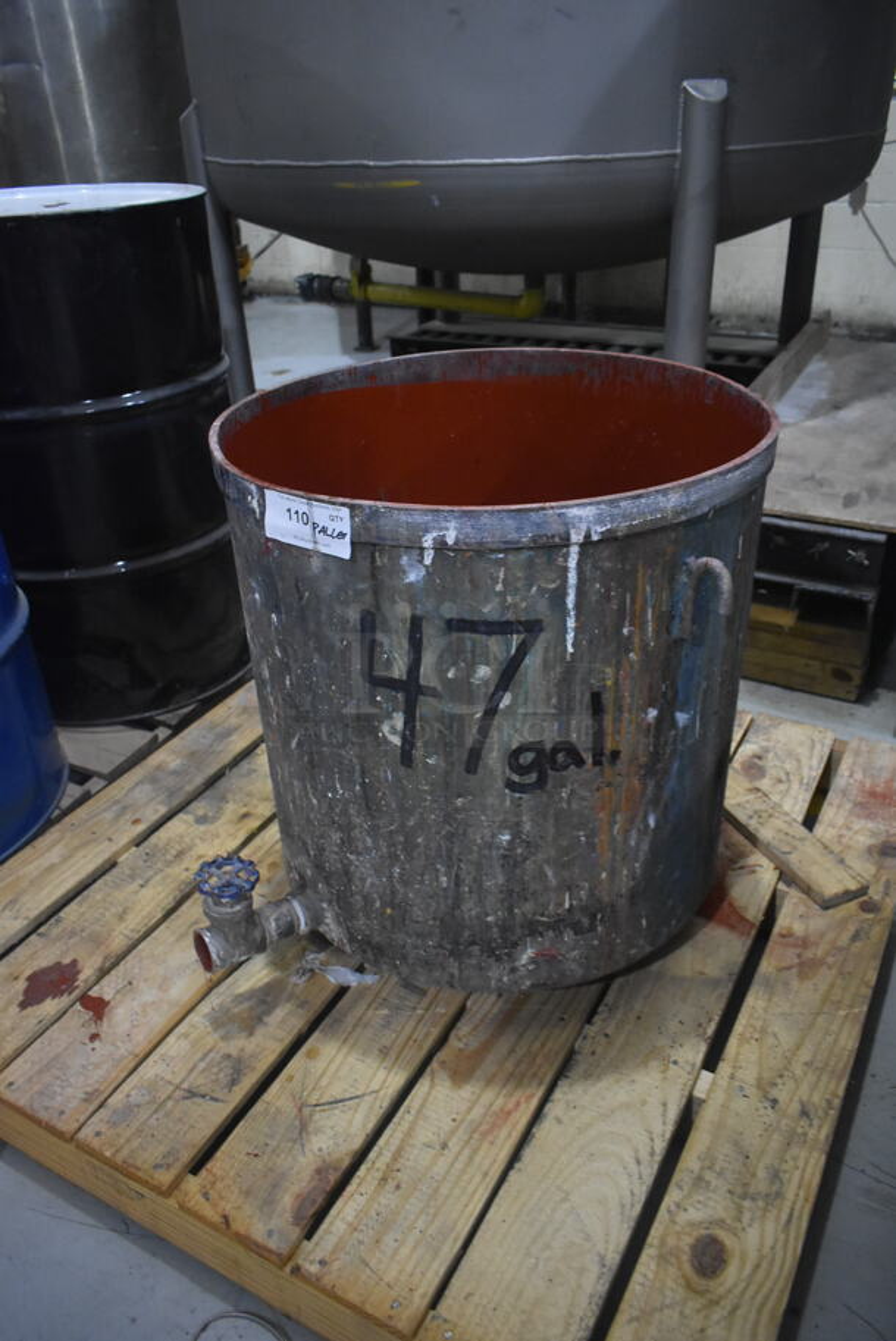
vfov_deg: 67.3
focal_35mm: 27
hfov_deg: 48.0
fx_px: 1006
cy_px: 670
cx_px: 448
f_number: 3.5
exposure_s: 1/20
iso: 3200
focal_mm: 18
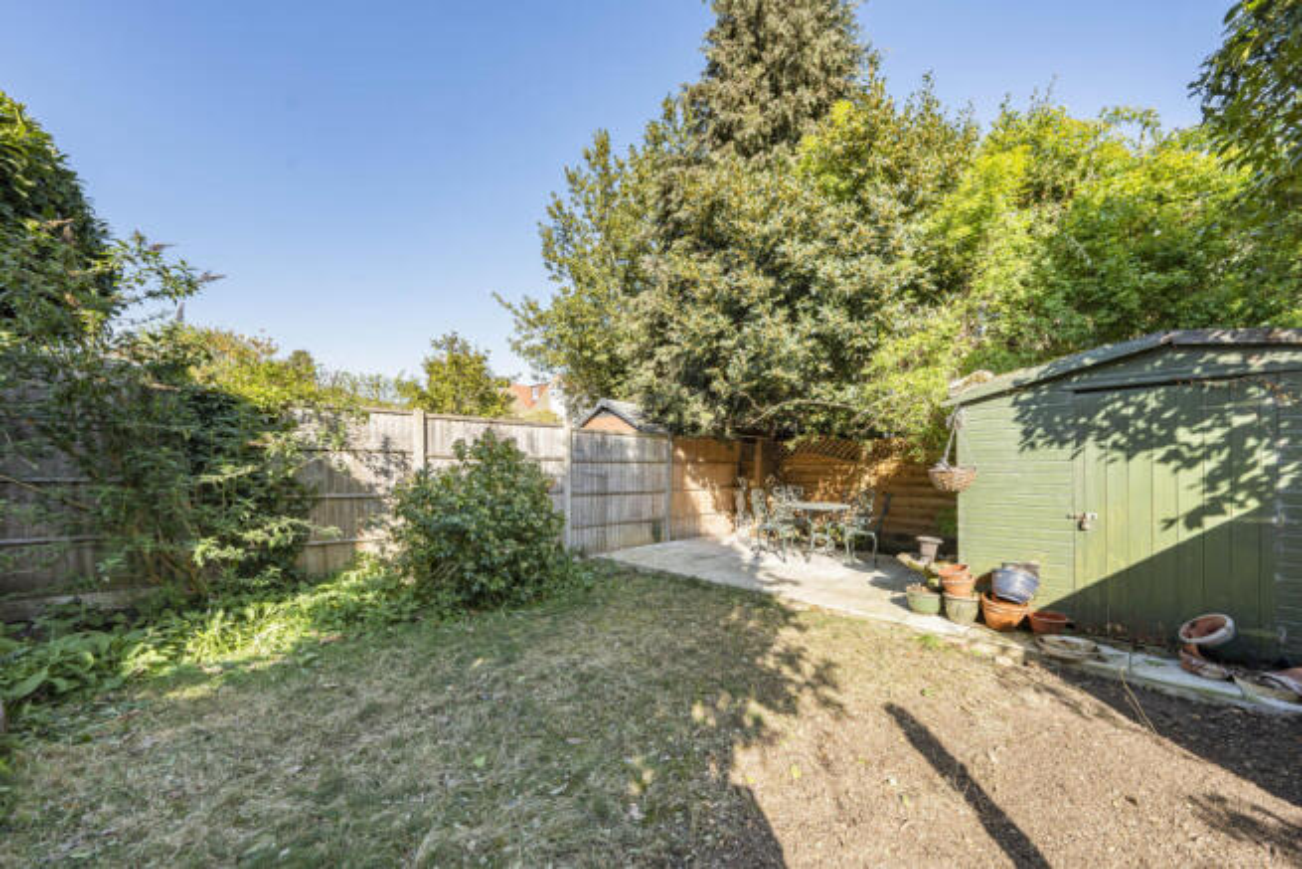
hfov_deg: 112.6
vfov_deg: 90.0
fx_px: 434
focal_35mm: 12
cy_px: 434
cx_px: 651
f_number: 9
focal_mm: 12
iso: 320
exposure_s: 1/200
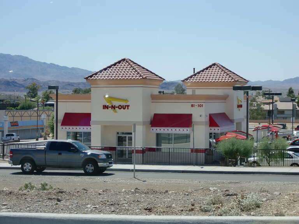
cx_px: 150
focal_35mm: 89
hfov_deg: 22.0
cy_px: 112
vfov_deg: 16.6
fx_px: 769
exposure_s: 1/500
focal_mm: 15.7
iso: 64
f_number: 4.8
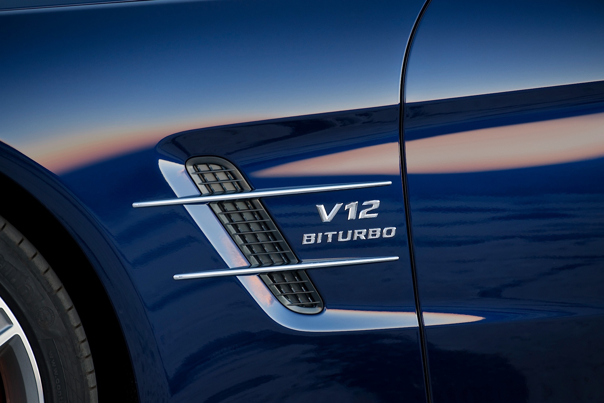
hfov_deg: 10.3
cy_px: 202
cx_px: 302
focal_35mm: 200
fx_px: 3355
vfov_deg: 6.9
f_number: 4
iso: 100
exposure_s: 1/20
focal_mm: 200
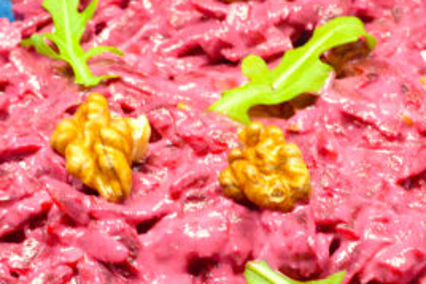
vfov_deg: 12.5
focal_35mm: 109
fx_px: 1290
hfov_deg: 18.7
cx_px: 215
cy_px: 249
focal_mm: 26
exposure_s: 1/40
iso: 3600
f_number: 10
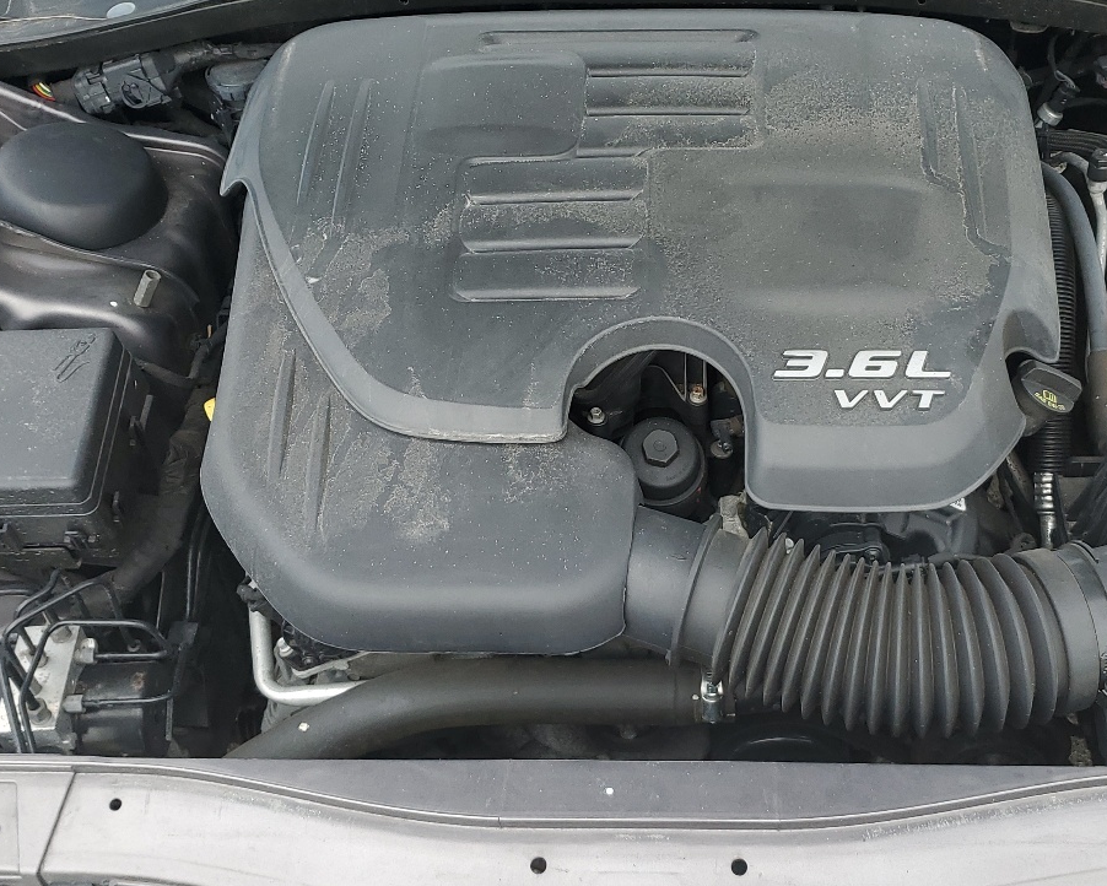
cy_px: 493
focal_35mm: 45
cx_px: 671
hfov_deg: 40.9
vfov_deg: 33.4
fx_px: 1475
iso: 50
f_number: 1.5
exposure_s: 1/714
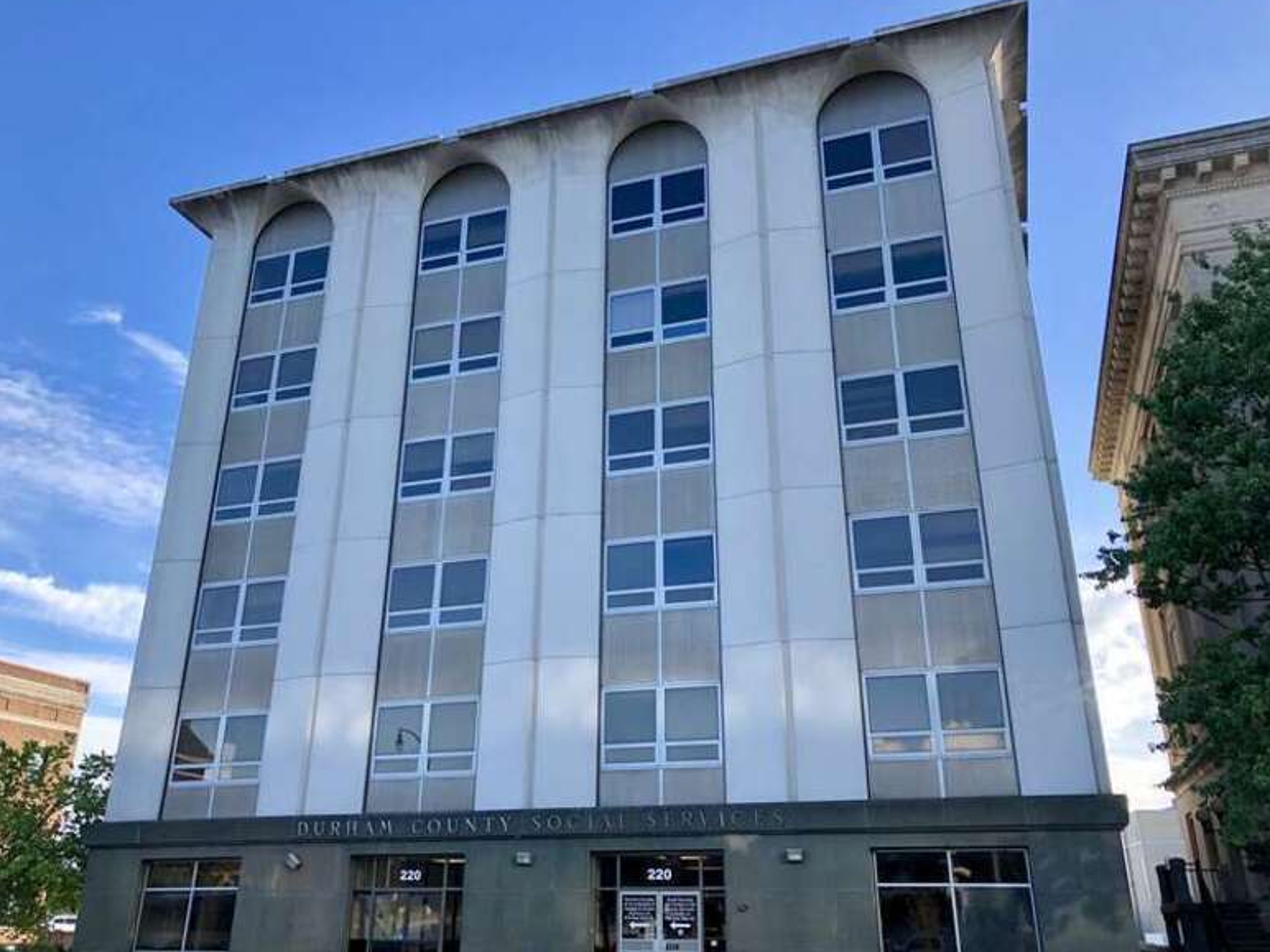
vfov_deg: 48.2
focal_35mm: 29
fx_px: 1064
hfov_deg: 61.7
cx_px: 627
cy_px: 474
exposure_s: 1/540
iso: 20
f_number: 1.8
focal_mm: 3.99
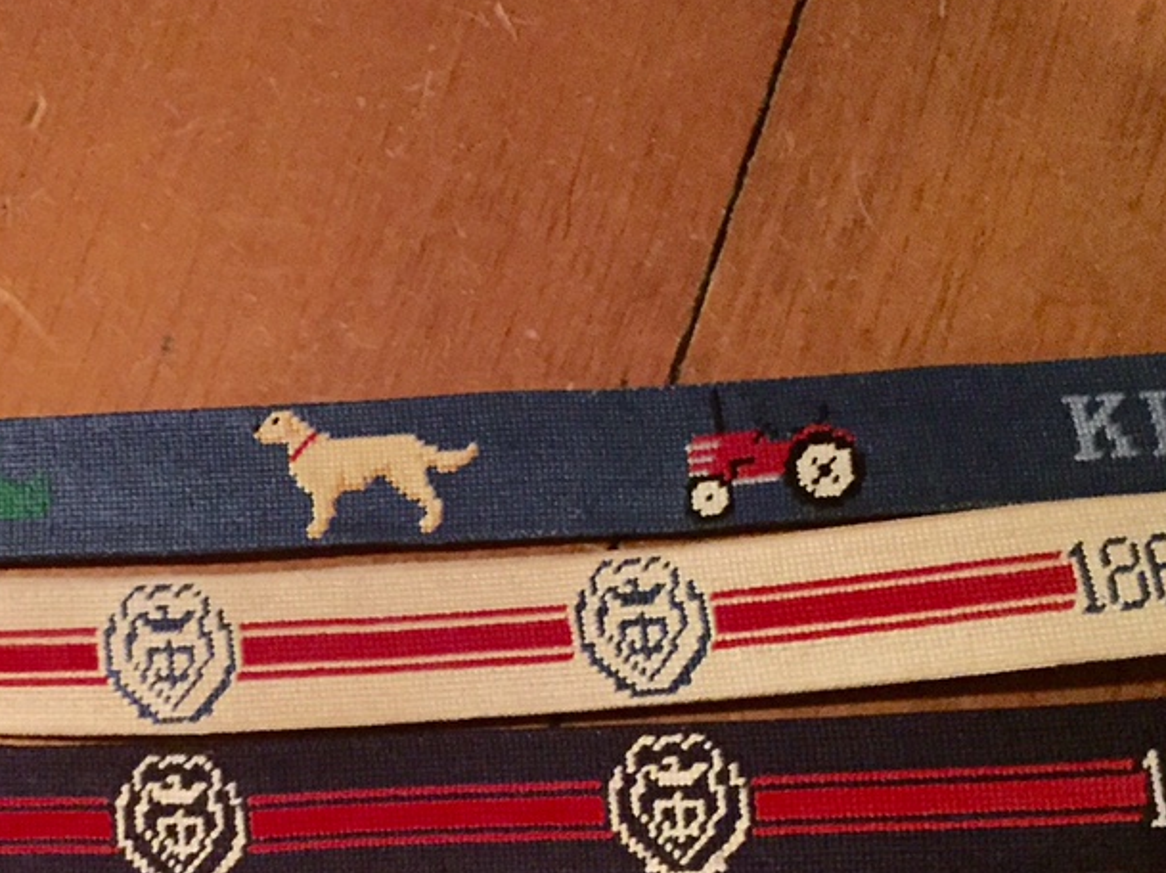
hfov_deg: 31.0
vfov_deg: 23.8
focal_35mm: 61
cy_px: 613
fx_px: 2054
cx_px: 249
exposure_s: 1/15
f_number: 2.2
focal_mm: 4.15
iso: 640
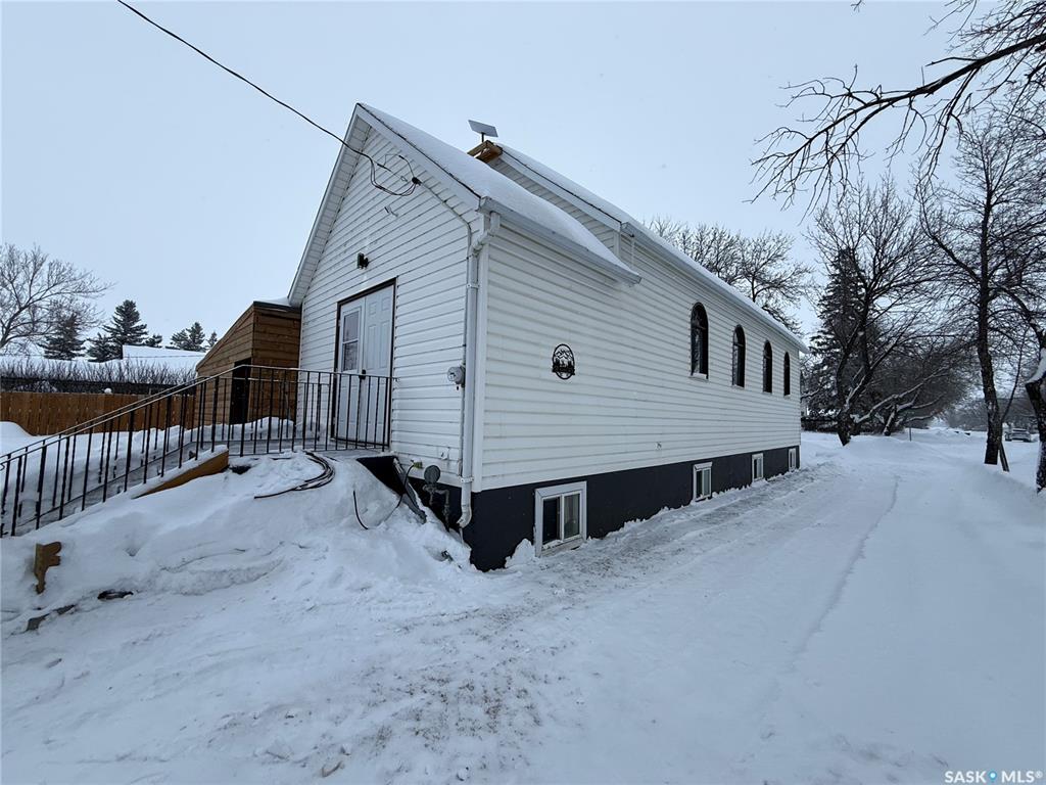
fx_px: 423
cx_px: 523
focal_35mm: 14
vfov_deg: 85.7
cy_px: 392
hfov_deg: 102.1
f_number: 2.2
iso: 50
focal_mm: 2.22
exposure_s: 1/1534
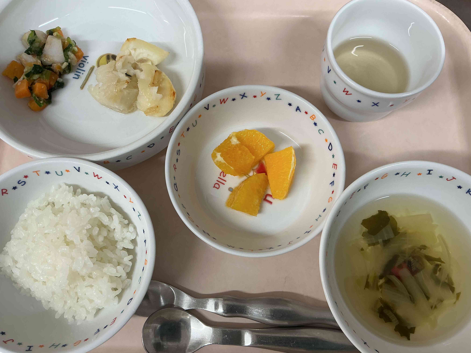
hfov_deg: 61.7
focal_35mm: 29
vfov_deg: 48.2
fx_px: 395
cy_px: 176
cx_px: 236
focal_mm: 3
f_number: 1.8
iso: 40
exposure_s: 1/60
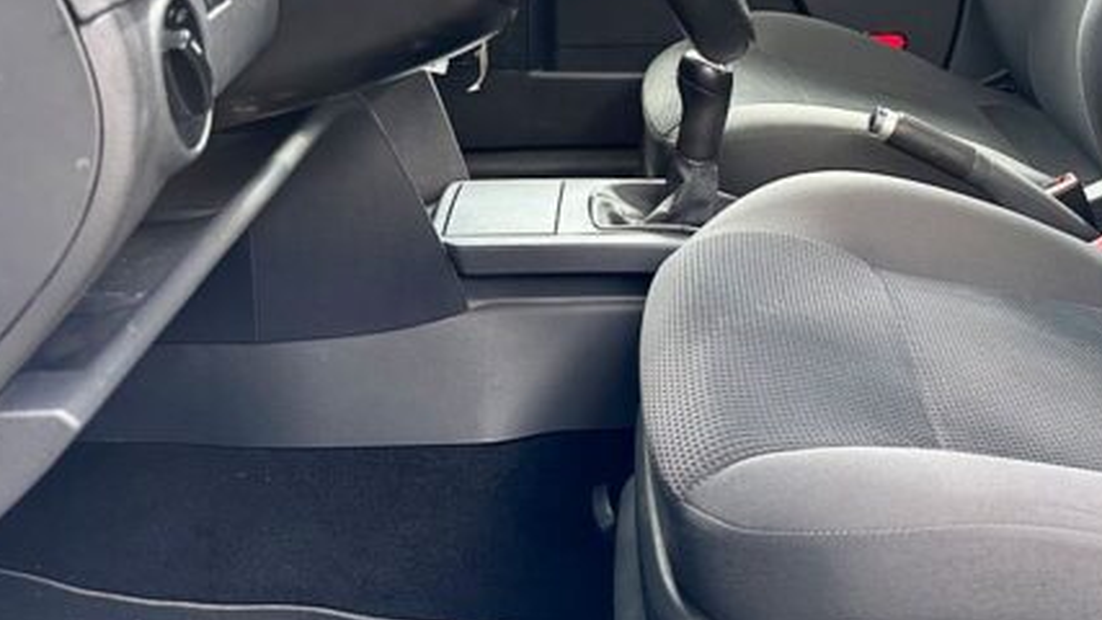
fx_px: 1432
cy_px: -83
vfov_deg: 22.8
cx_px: 890
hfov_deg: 40.3
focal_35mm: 49
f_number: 1.78
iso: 80
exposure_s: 1/208
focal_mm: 6.86
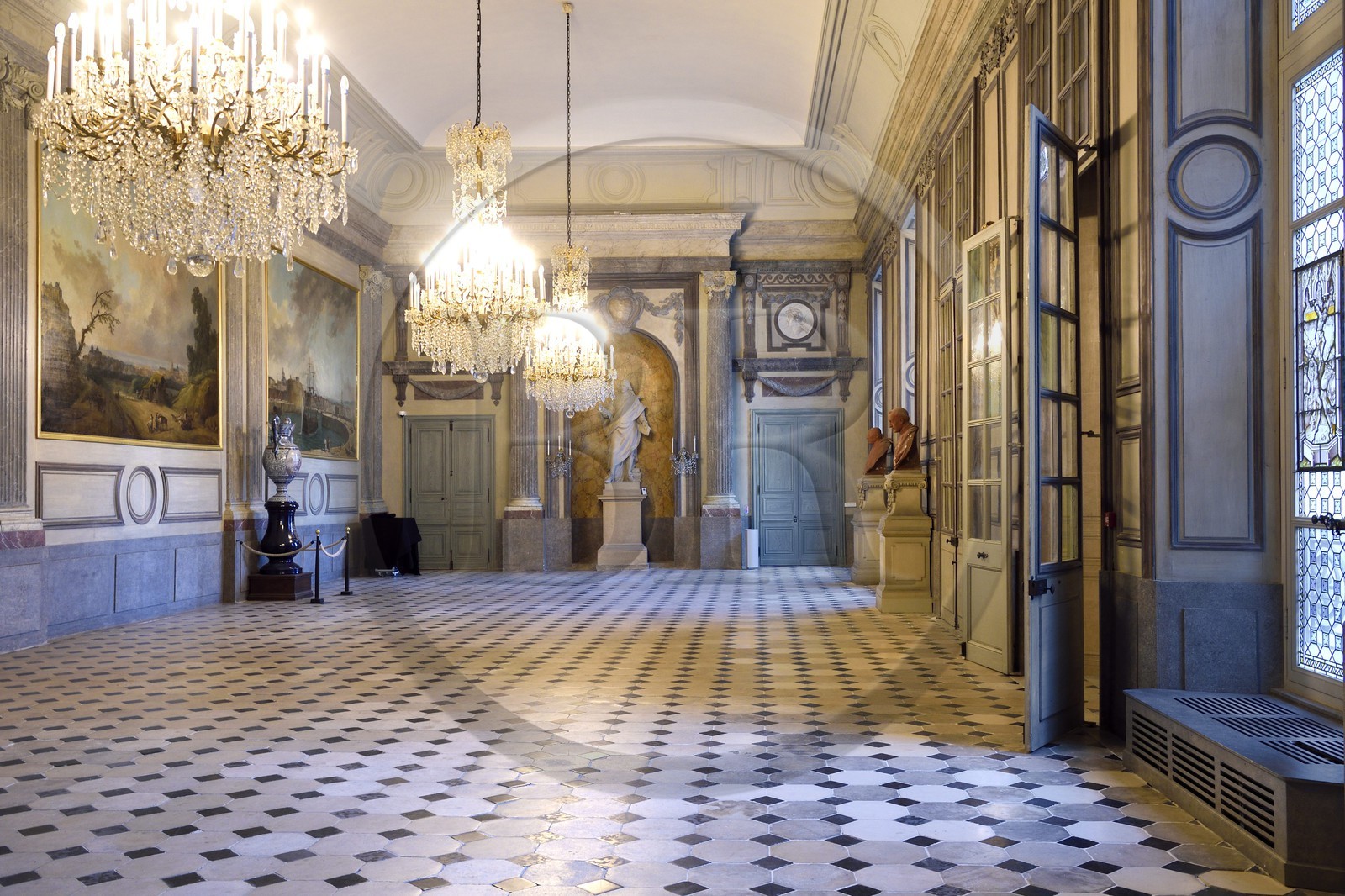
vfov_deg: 41.1
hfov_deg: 58.7
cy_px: 448
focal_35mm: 32
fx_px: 1195
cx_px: 672
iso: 800
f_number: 7.1
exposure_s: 1/13
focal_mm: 32
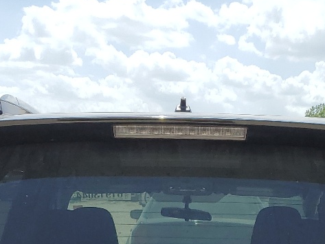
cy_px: 406
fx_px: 826
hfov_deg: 22.2
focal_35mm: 88
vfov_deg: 15.1
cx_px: 181
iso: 50
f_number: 1.5
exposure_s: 1/3333
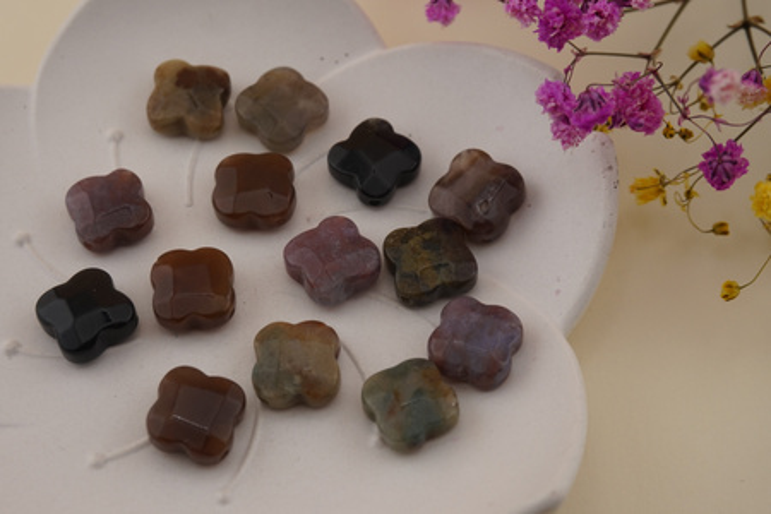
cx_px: 386
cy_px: 257
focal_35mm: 52
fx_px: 1124
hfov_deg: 37.9
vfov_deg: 25.8
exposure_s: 1/100
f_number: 7.1
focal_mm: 35
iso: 100
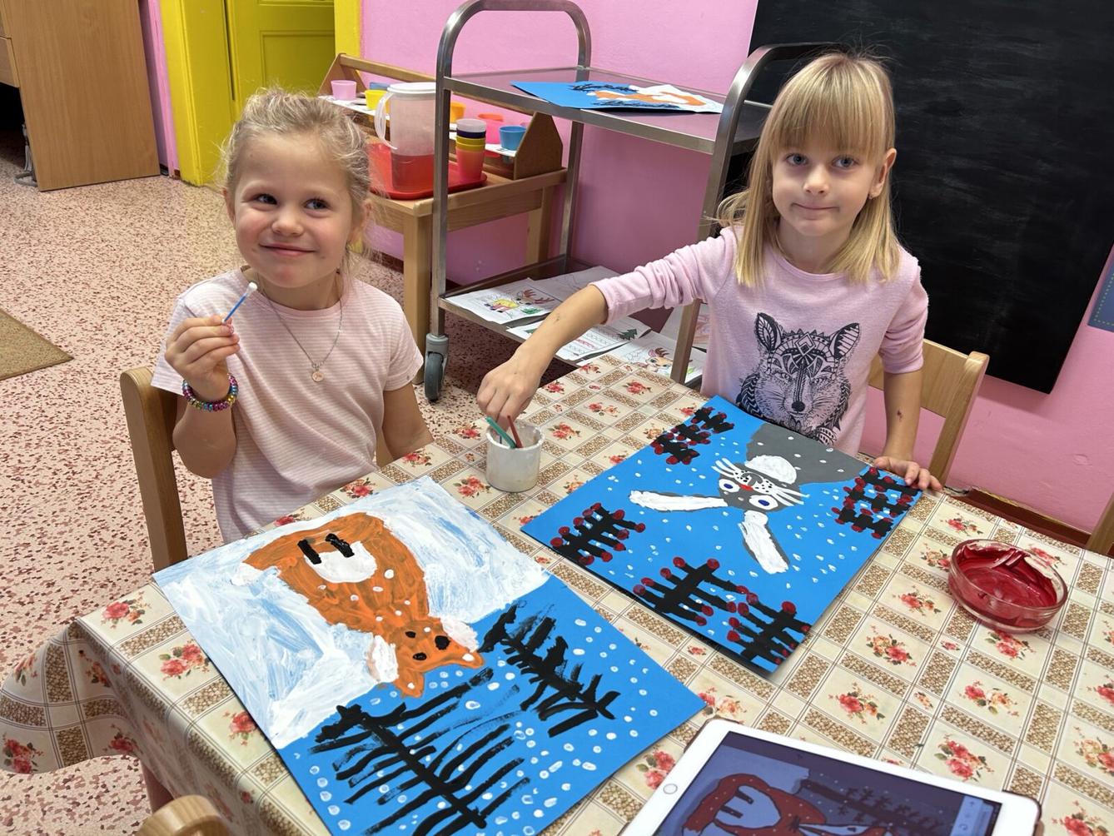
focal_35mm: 26
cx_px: 557
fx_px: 837
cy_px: 418
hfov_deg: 67.3
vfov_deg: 53.1
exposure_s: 1/50
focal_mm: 5.7
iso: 80
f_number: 1.5
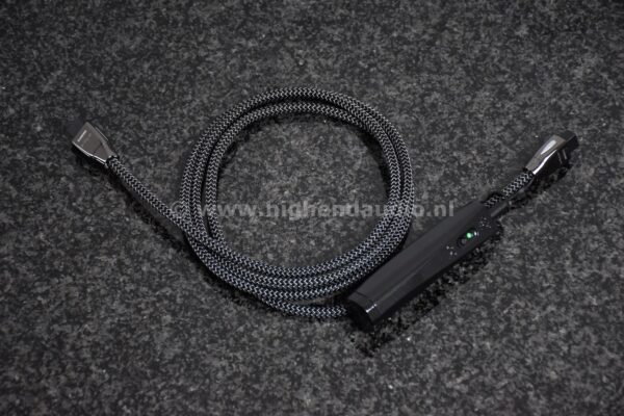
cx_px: 312
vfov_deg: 12.2
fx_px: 1950
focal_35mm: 112
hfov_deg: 18.2
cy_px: 208
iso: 900
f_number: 5
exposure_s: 1/60
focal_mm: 75
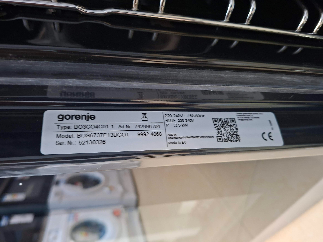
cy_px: 121
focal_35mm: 23
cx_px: 162
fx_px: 215
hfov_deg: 73.9
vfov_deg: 58.9
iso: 500
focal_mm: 5.54
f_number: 1.8
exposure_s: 1/25
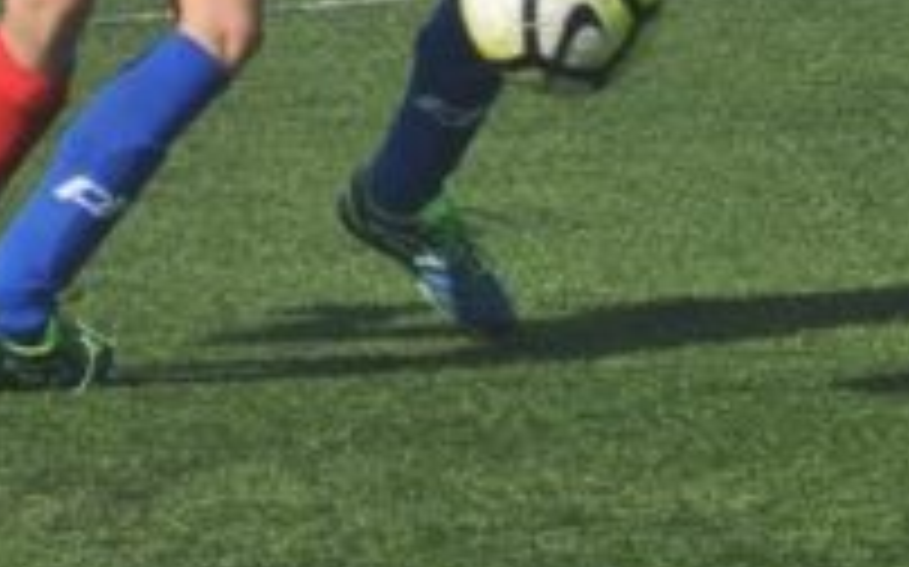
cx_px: 171
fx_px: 15896
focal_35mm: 642
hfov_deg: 3.3
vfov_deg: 2.0
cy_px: -54
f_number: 11
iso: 400
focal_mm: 122
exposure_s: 1/500
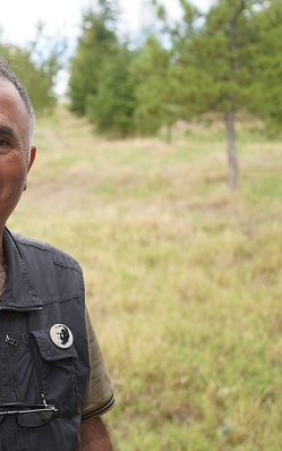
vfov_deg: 32.5
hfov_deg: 19.9
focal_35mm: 63
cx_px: -12
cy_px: 226
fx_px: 774
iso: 100
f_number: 4.5
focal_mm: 41
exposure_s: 1/250
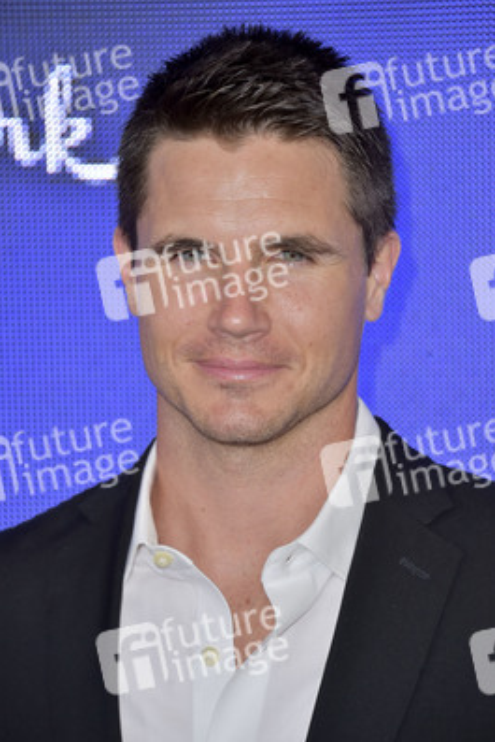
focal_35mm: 252
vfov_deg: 8.2
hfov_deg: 5.5
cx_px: 248
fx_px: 5193
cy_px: 370
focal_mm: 250
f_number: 7.1
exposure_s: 1/250
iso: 320
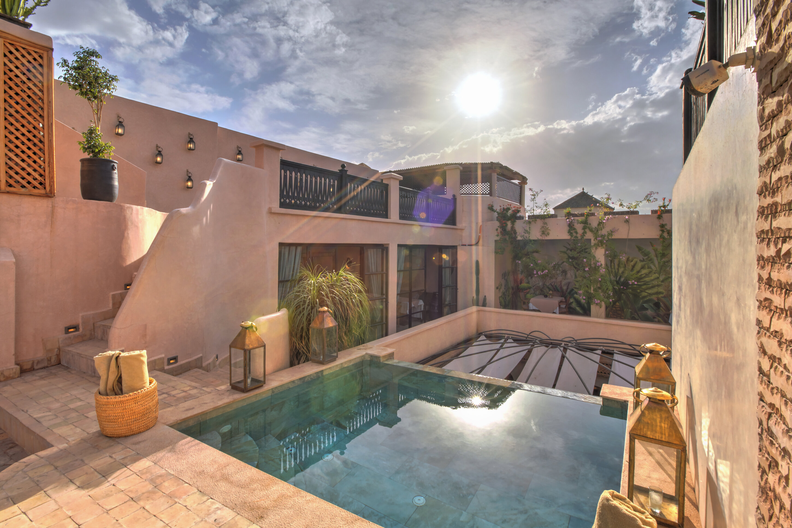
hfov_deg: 96.7
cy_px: 264
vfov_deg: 73.8
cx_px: 396
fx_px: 352
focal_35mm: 16
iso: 100
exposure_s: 1/60
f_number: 22
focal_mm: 16
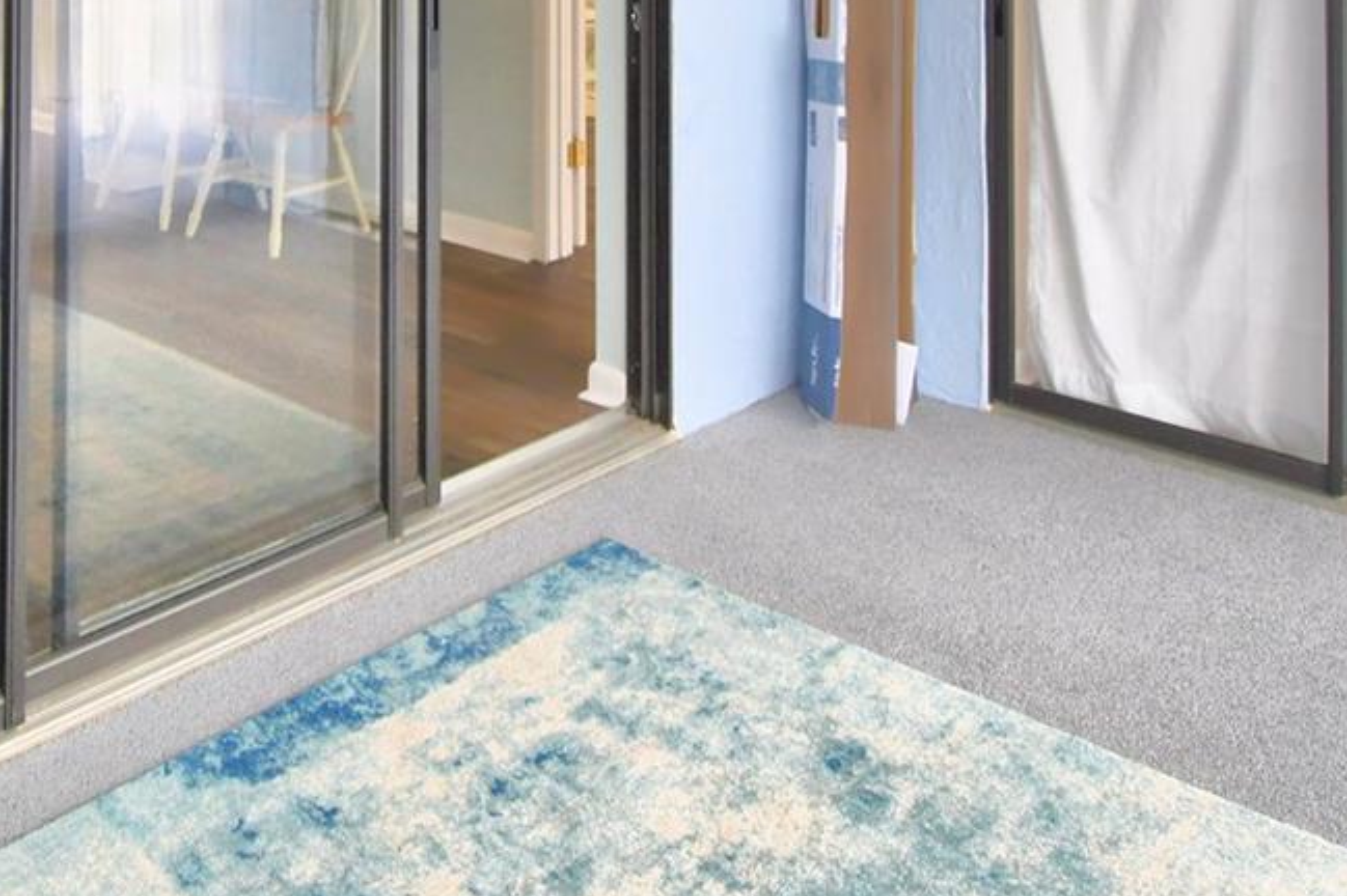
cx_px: 392
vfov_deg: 30.6
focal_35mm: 37
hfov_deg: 50.4
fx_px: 1384
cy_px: -172
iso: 400
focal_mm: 10
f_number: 4.5
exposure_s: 1/40
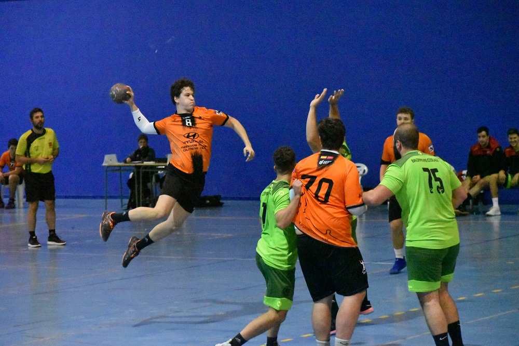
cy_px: 173
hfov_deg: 15.9
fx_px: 1859
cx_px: 260
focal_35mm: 129
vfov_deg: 10.6
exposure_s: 1/640
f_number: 4.2
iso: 25600
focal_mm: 86
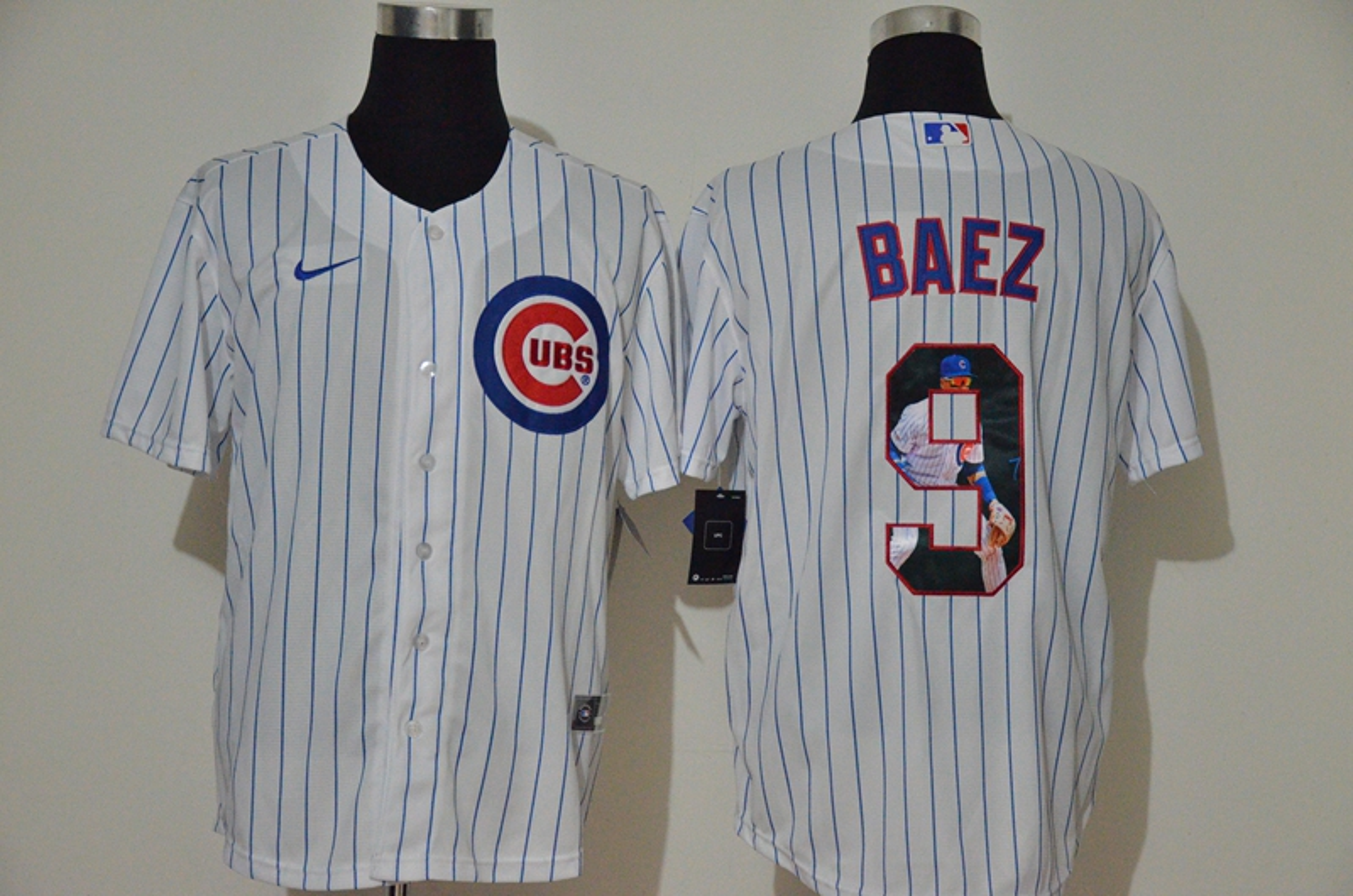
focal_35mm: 75
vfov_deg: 18.1
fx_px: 2813
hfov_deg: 27.0
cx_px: 676
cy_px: 448
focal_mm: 50
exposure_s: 1/50
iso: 4000
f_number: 4.8
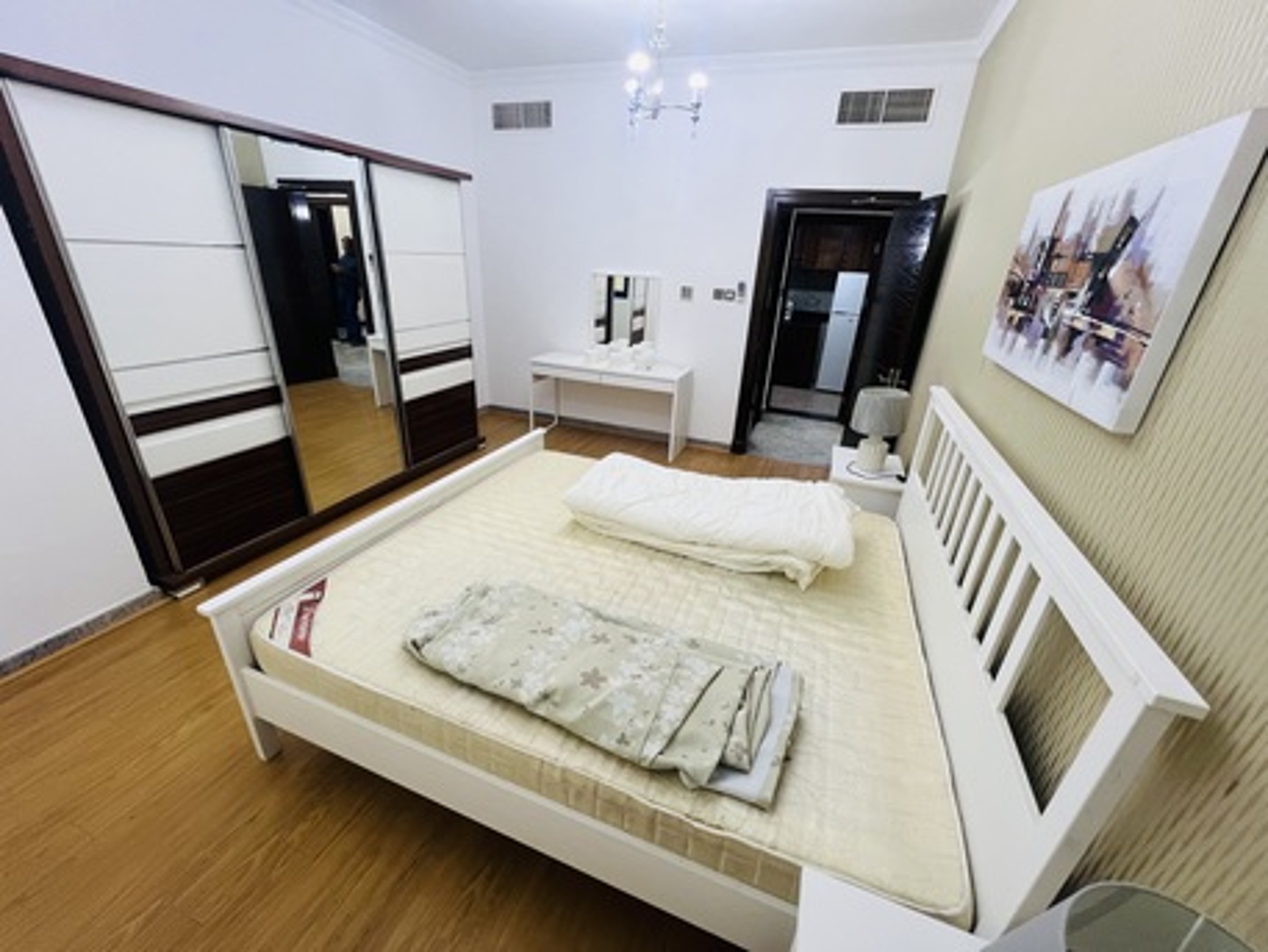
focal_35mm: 13
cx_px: 634
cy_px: 476
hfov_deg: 106.2
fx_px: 476
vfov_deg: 89.9
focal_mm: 1.57
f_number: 1.8
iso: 160
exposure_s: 1/50
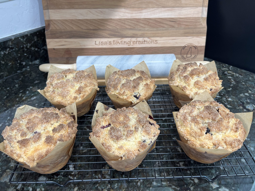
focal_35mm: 26
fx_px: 192
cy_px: 96
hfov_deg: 67.3
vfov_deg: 53.1
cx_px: 128
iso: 80
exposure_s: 1/60
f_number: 1.5
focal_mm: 5.7
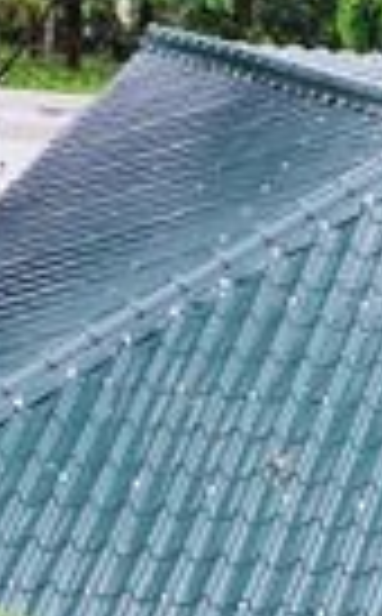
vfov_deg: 10.5
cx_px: 679
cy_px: 848
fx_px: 3249
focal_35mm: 194
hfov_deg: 6.6
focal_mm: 14.7
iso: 320
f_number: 2.8
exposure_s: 1/40
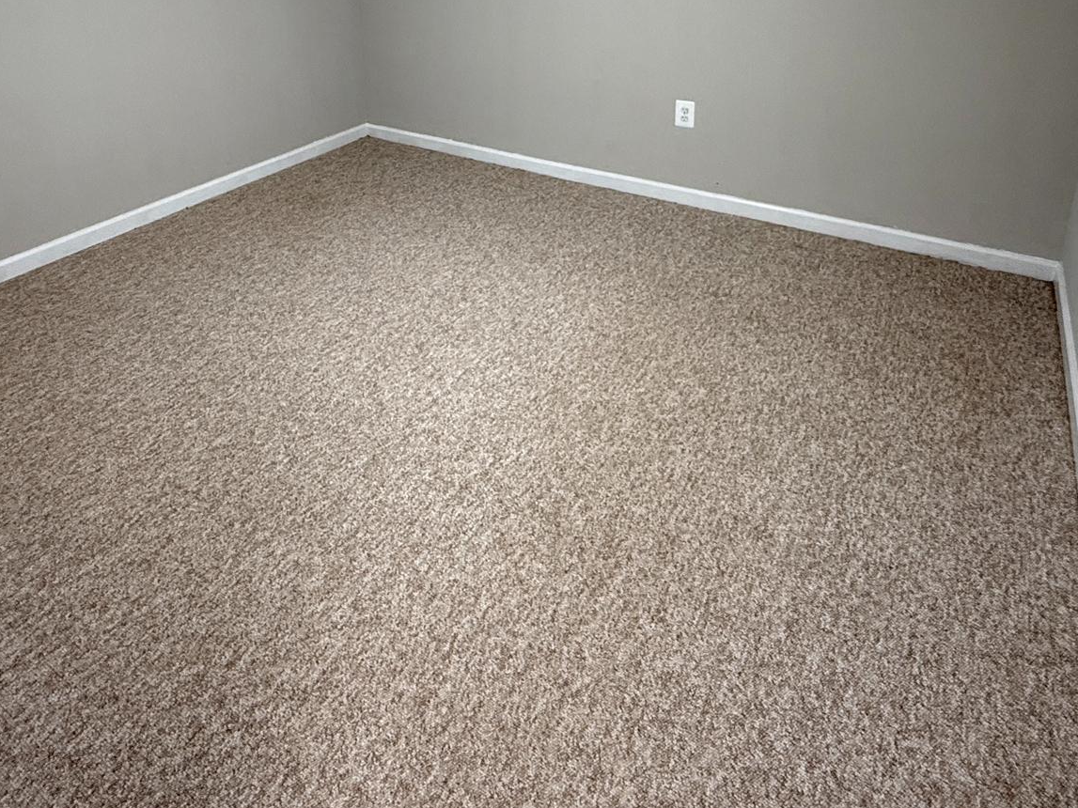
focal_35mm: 25
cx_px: 492
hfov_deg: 69.3
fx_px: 778
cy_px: 100
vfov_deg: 49.6
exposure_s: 1/60
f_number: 2.2
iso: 320
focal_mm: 2.22
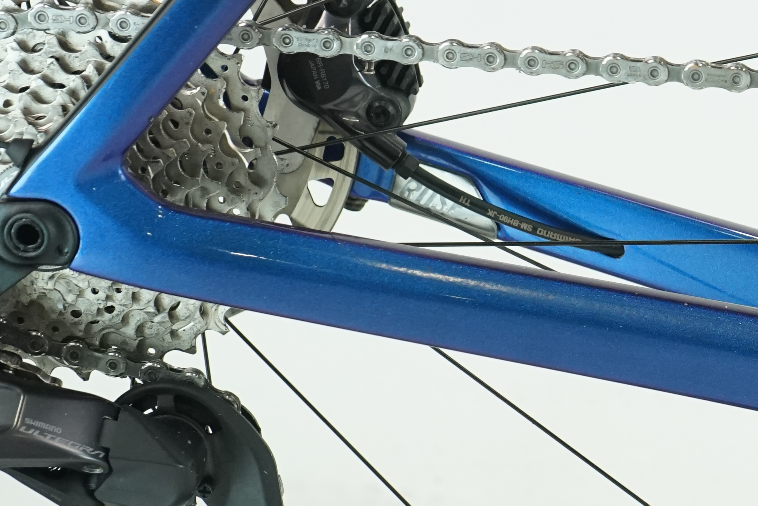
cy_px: 291
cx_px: 867
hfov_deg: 14.0
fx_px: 3011
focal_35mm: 143
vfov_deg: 9.6
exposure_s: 1/200
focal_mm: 49
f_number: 5.6
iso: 1600
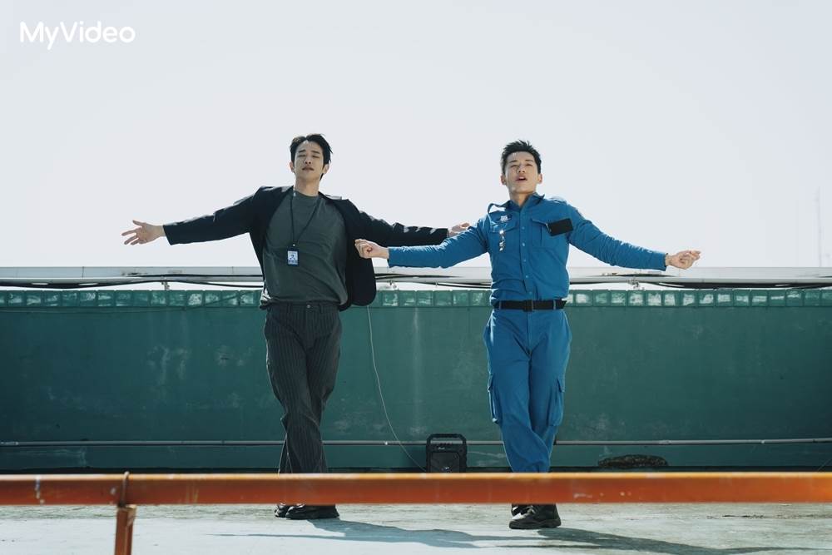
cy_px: 278
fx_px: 2196
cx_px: 416
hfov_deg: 21.5
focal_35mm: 95
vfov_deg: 14.4
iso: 100
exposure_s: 1/800
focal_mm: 95
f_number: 4
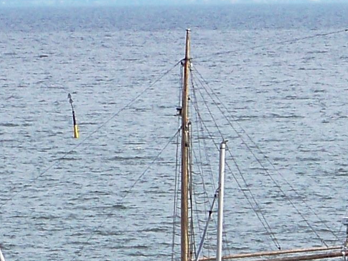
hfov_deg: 2.0
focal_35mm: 986
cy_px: 263
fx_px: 9914
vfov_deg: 1.5
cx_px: 512
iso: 70
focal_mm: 31.6
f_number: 3.6
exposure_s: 1/640
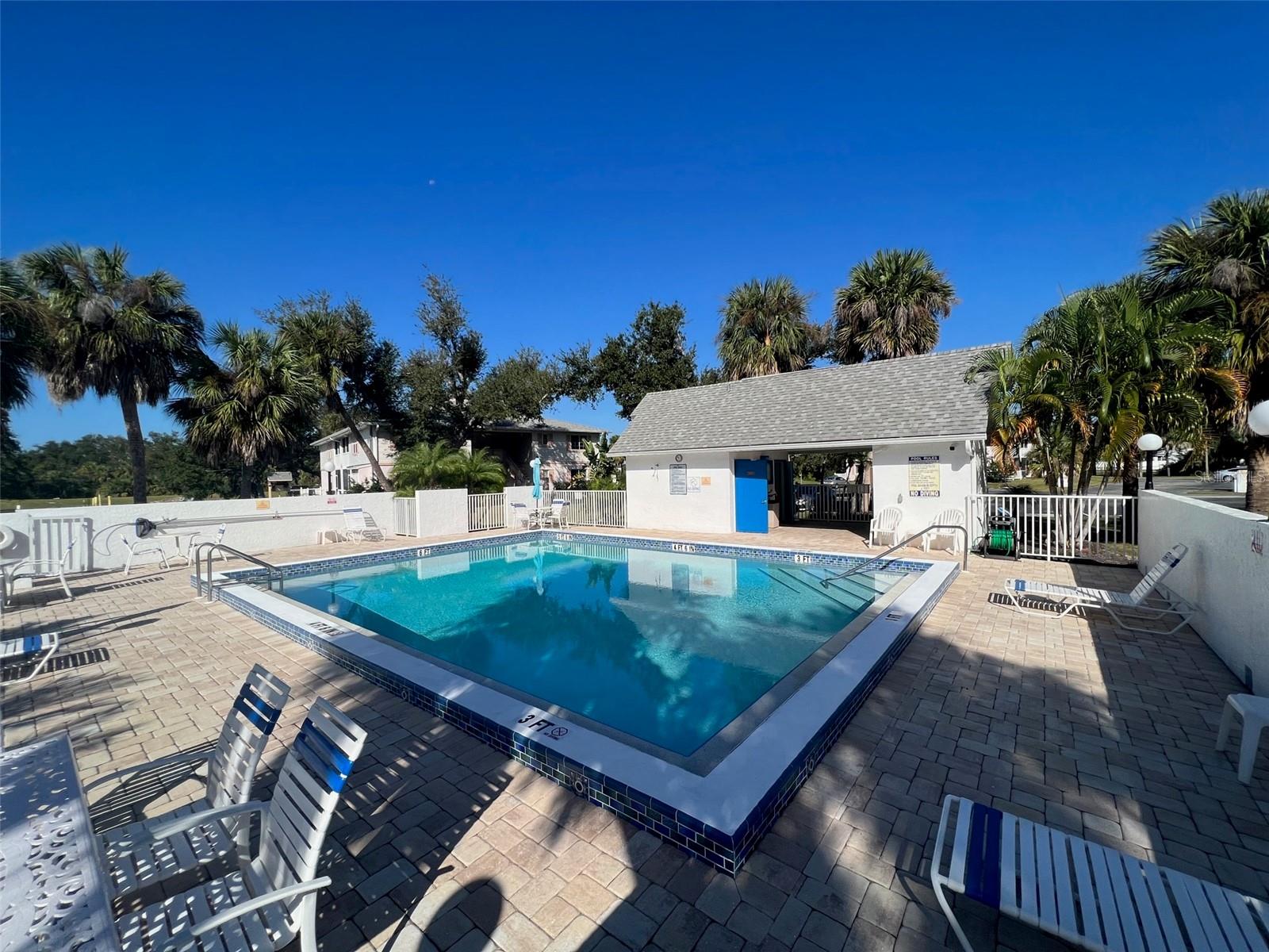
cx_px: 634
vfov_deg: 89.9
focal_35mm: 13
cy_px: 476
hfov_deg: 106.2
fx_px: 477
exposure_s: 1/2801
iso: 32
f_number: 1.8
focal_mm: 1.57
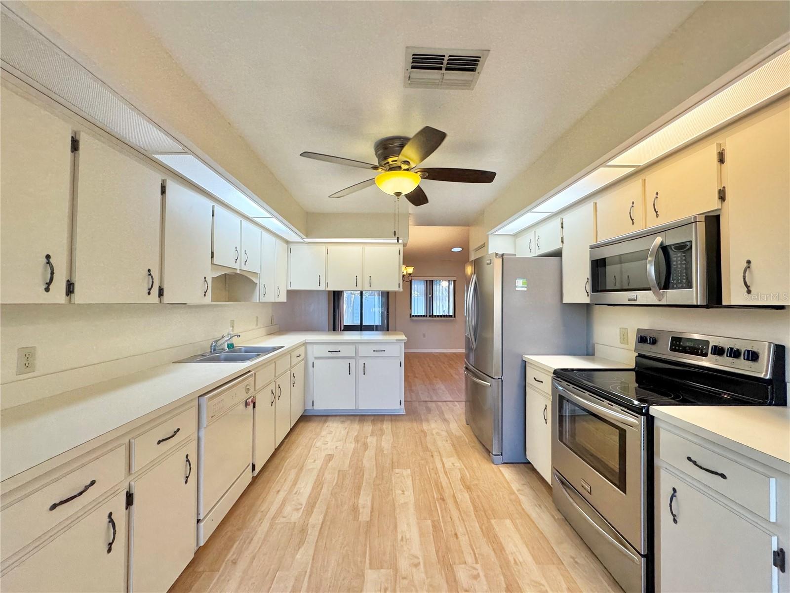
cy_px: 296
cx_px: 395
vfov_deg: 85.7
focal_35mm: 14
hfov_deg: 102.1
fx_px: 320
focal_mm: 2.22
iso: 200
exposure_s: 1/120
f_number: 2.2
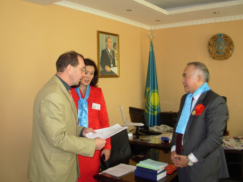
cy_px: 91
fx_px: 267
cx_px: 122
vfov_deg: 37.7
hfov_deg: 49.0
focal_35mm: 38
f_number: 2.9
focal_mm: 6.3
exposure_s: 1/60.4
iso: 50
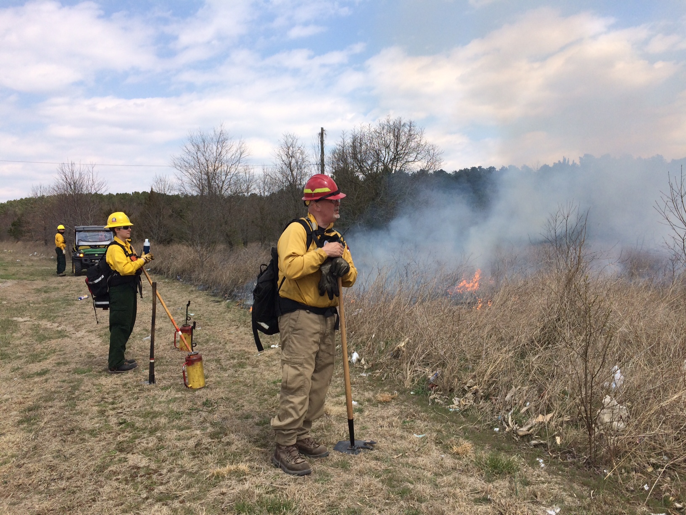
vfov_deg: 48.2
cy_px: 258
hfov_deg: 61.7
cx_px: 343
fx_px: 575
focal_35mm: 29
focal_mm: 4.15
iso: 32
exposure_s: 1/2415
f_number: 2.2
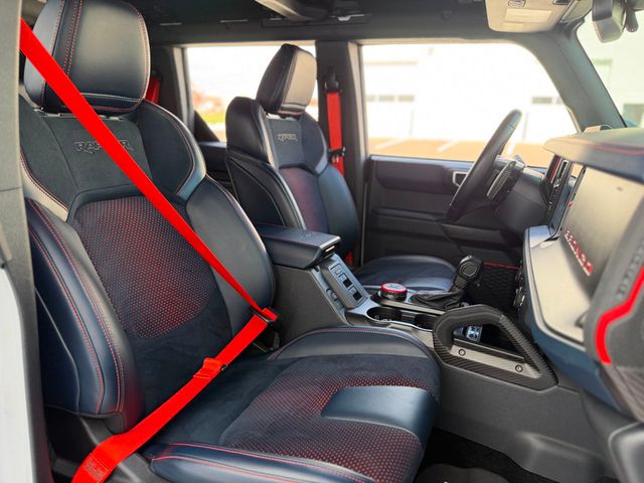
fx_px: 446
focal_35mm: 24
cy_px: 242
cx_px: 322
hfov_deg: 71.6
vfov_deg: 56.8
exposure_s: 1/149
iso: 200
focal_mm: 6.76
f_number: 1.78
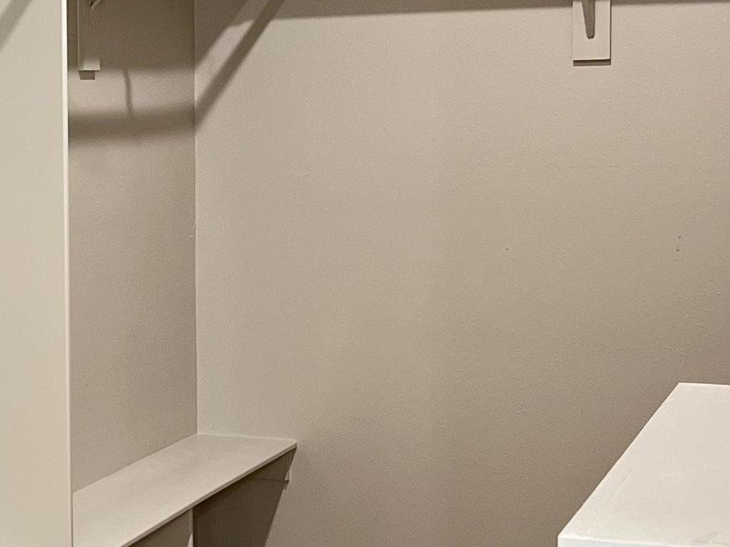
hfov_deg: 20.9
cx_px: 12
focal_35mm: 91
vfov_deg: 16.2
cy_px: 230
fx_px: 1919
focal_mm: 5.7
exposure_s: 1/60
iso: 200
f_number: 1.5
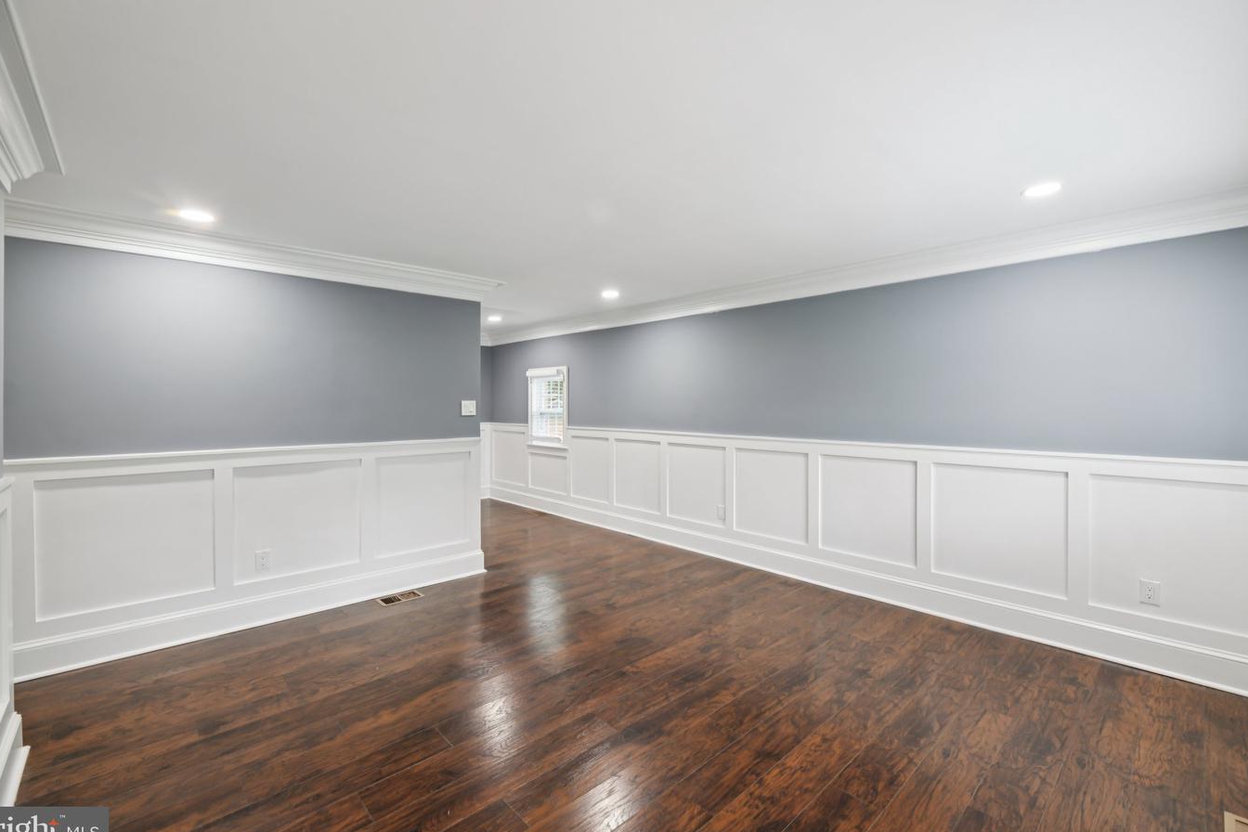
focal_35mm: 15
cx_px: 632
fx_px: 520
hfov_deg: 100.4
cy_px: 409
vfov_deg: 77.3
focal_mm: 14
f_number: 8
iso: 400
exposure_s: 1/13
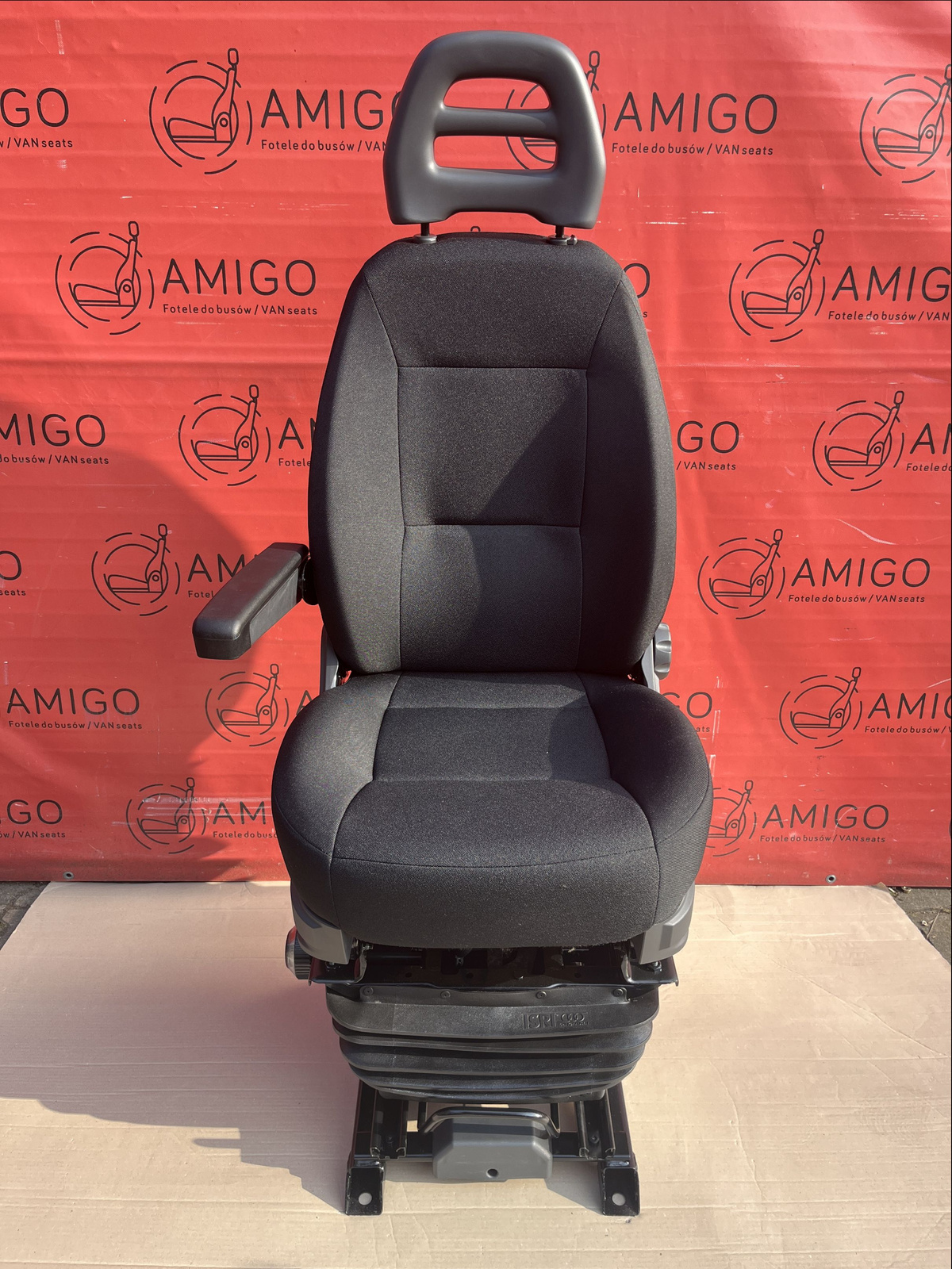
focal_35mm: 26
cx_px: 476
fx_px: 953
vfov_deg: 67.3
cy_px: 634
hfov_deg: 53.1
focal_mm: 5.1
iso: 50
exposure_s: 1/309
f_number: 1.6
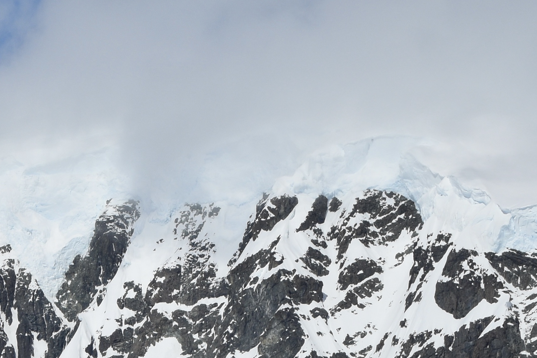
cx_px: -247
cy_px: 597
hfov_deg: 5.6
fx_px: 5473
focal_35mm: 367
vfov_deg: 3.7
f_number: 10
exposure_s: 1/800
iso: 100
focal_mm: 70
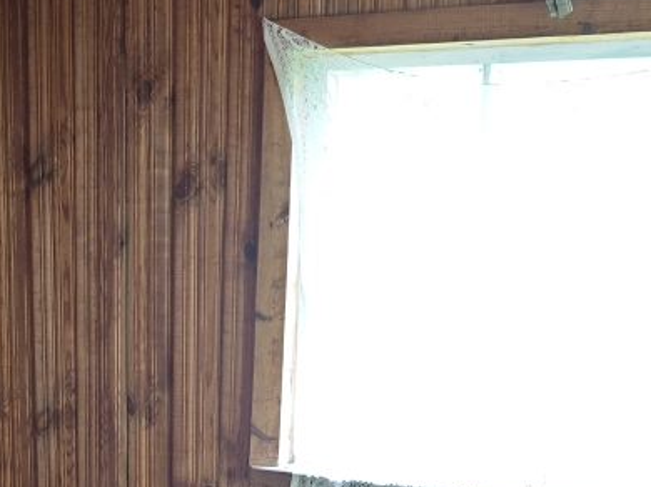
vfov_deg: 19.0
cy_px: 545
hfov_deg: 25.7
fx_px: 1391
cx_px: 97
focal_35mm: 74
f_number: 1.9
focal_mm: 7.79
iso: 500
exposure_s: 1/25
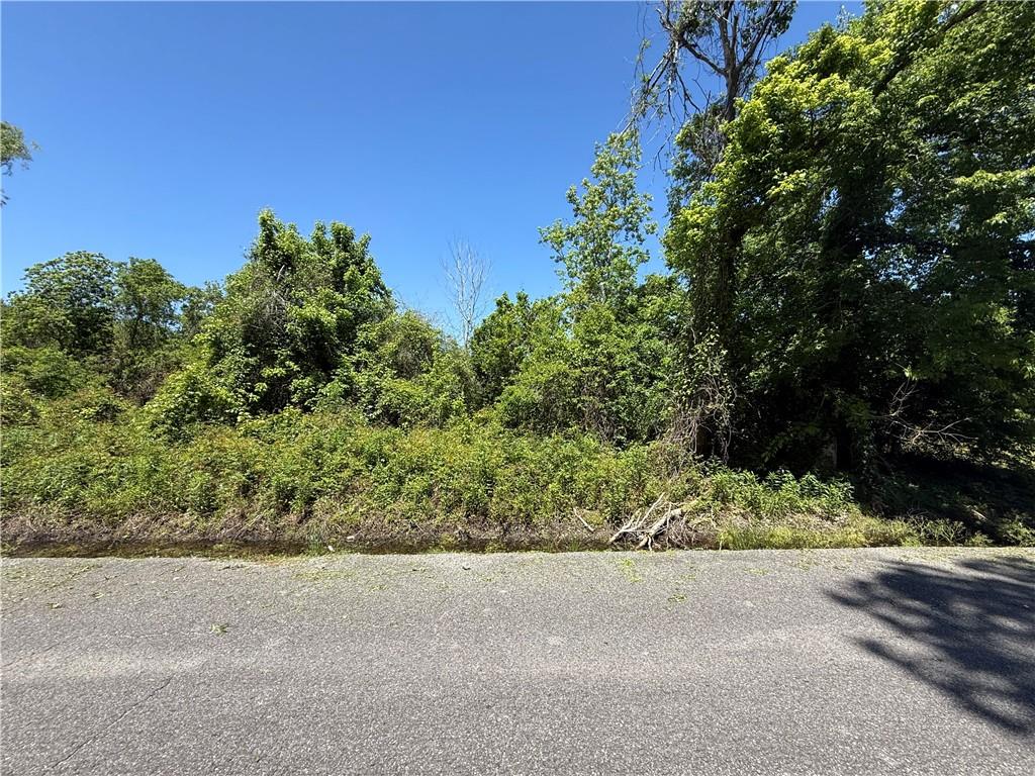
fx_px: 419
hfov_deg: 102.1
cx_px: 518
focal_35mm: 14
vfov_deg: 85.7
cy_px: 388
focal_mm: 2.22
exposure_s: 1/1105
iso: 50
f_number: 2.2
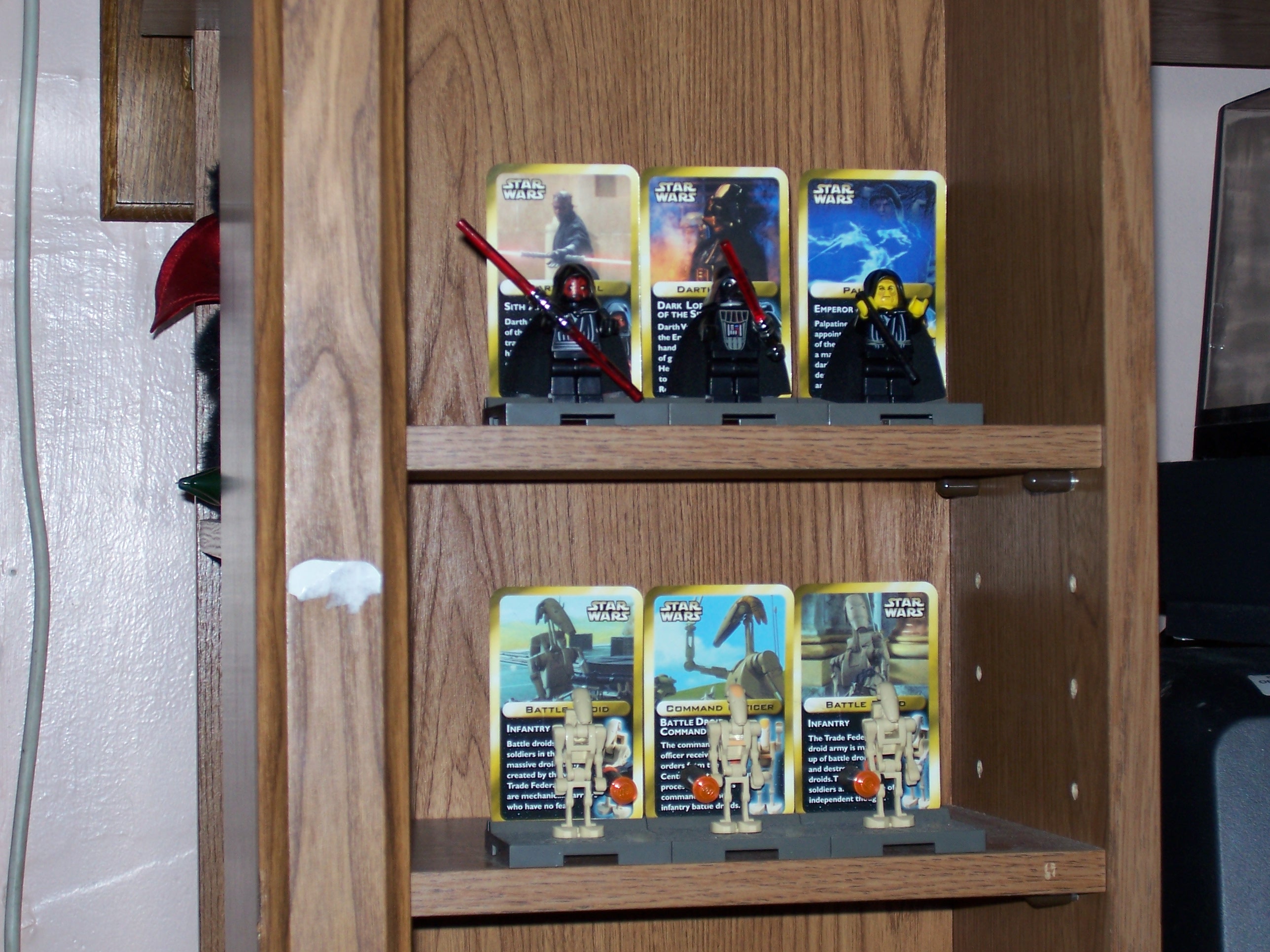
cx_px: 635
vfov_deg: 18.0
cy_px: 476
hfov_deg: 23.8
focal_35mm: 82
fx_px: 3008
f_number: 4.1
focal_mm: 13.5
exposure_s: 1/90
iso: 80
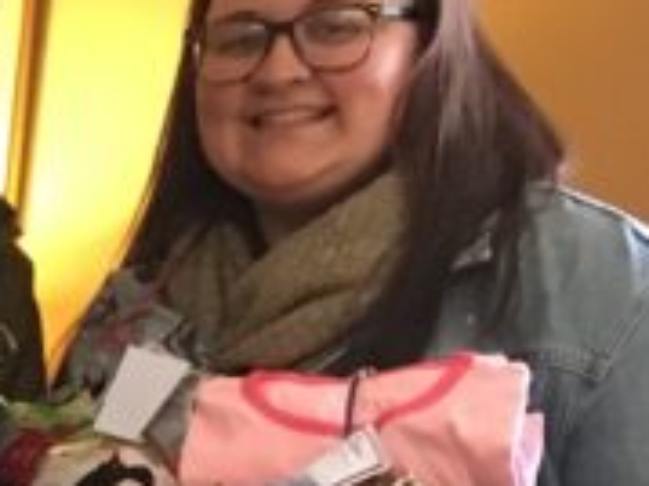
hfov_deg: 9.8
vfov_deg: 8.4
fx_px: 3110
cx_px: -1128
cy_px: 1016
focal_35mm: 166
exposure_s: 1/30
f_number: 2.2
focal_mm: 4.15
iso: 200
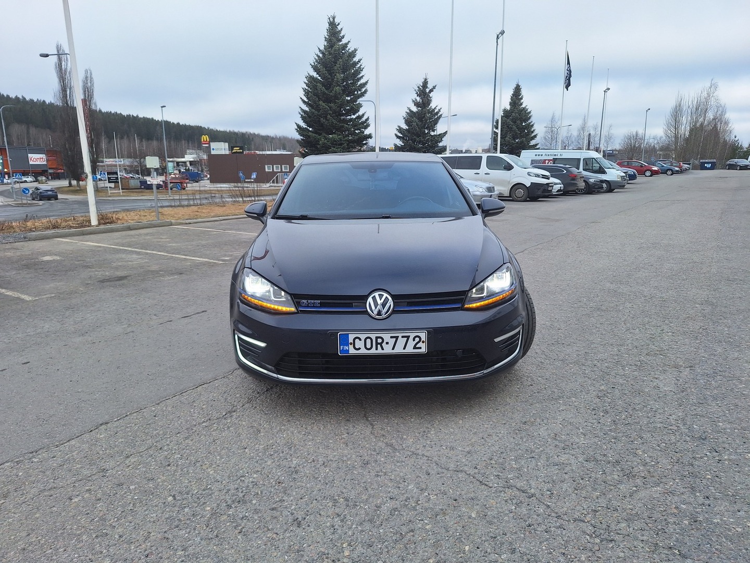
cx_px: 375
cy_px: 282
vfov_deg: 58.9
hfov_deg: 73.9
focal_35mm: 23
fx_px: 498
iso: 40
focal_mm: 5.54
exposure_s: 1/938
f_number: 1.8
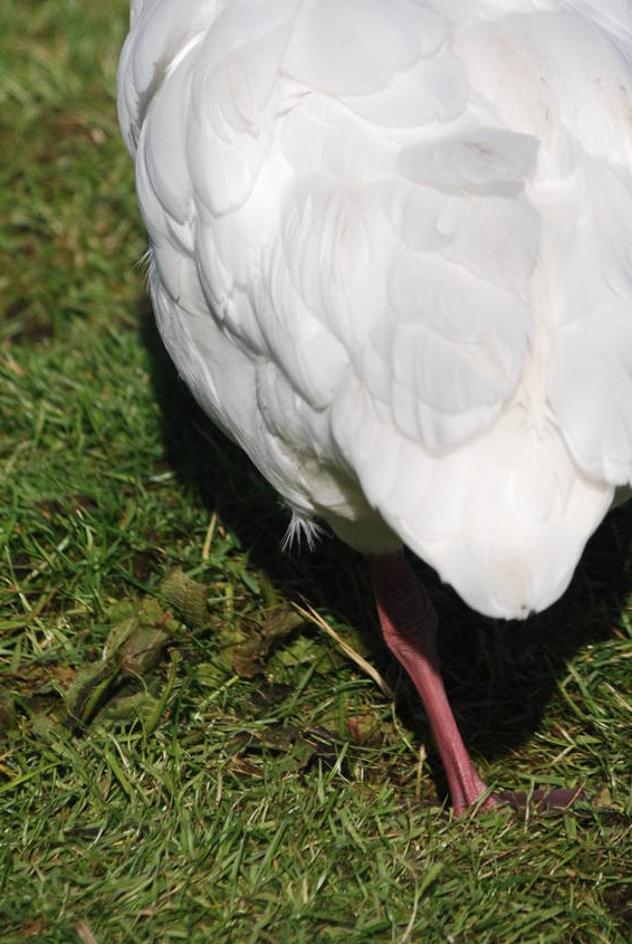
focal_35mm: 426
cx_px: 308
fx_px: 11181
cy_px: 134
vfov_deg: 4.8
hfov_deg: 3.2
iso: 200
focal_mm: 150
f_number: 5.6
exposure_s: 1/2000
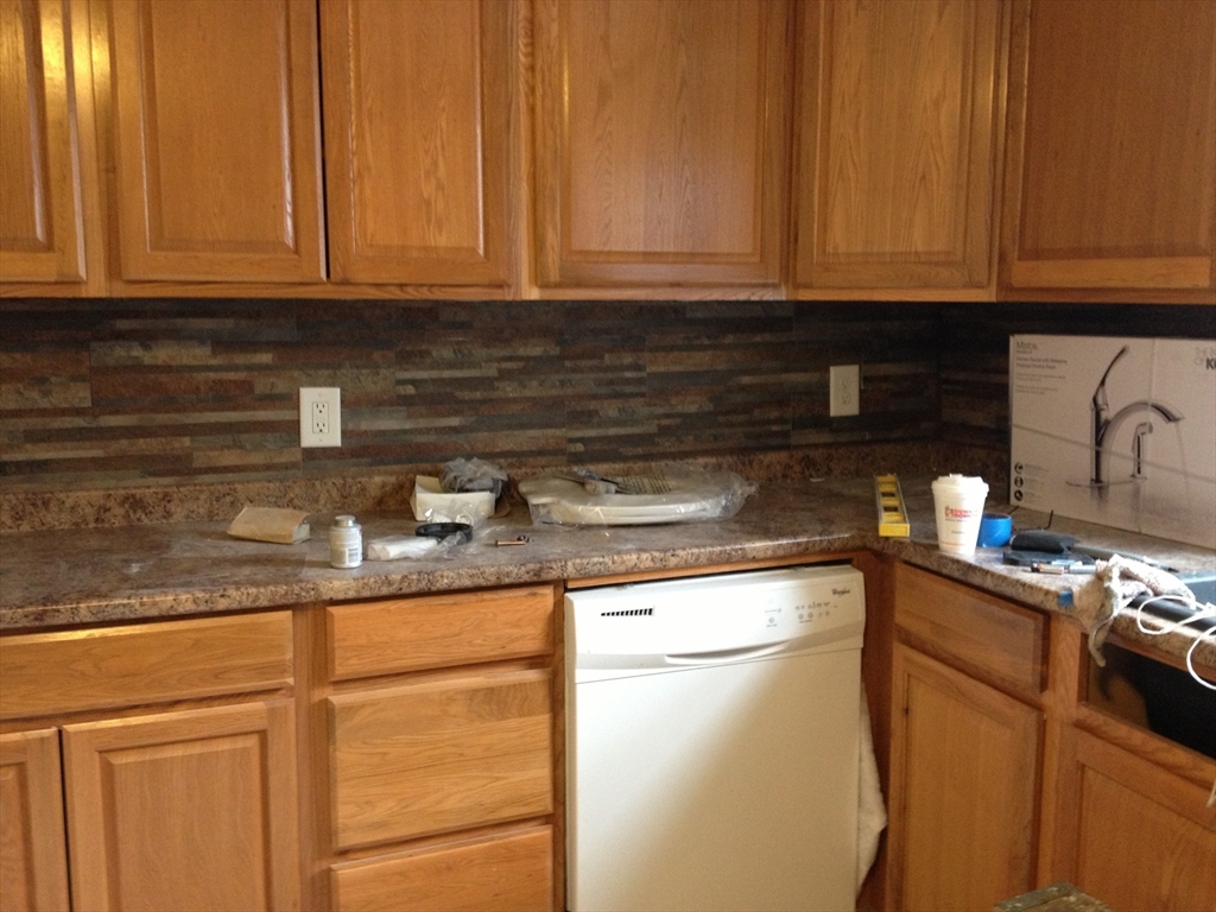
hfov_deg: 52.6
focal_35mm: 35
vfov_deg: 40.7
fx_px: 1229
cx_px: 608
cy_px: 456
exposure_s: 1/20
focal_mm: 4.28
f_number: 2.4
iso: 200
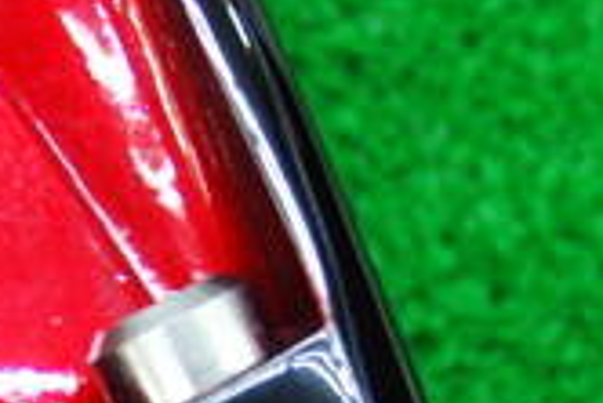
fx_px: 2481
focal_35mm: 148
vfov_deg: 9.1
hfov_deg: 13.7
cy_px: 570
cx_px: 33
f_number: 3.6
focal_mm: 6.42
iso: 400
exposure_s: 1/30
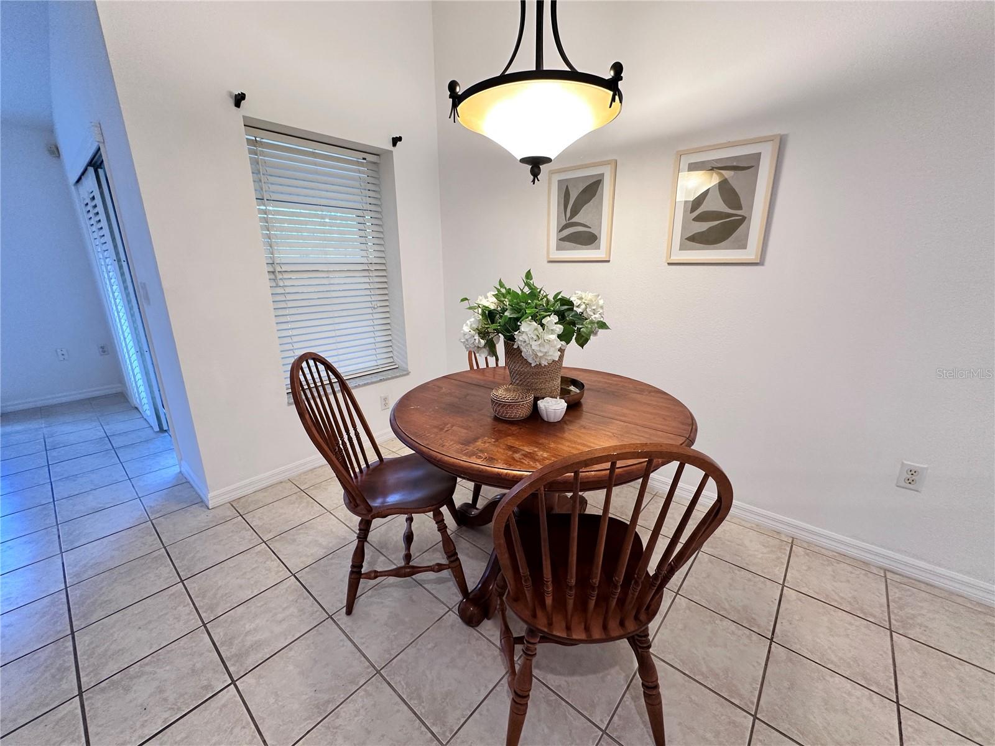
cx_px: 498
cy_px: 373
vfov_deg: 85.7
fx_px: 402
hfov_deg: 102.1
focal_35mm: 14
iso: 160
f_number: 2.2
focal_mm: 2.22
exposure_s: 1/60
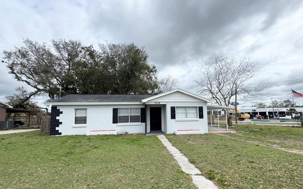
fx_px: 132
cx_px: 160
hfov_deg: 97.7
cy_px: 103
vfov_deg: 71.1
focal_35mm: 16
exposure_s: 1/2083
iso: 50
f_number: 2.2
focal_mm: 2.22
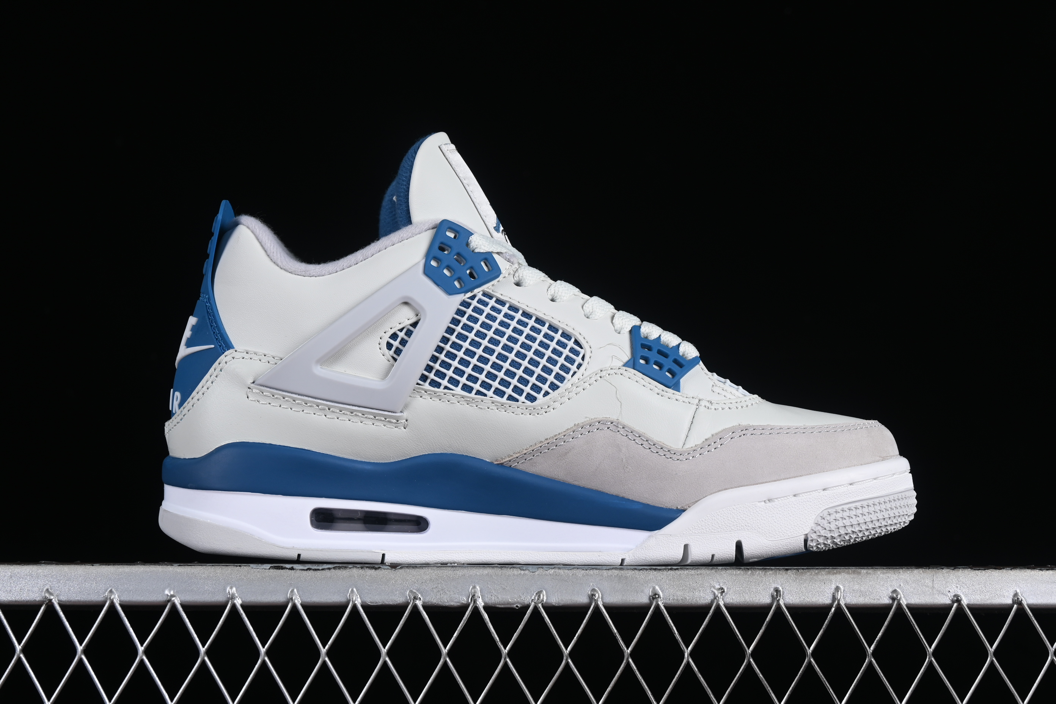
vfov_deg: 18.2
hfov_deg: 27.0
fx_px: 2200
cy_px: 352
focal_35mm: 75
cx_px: 528
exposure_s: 1/80
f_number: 8
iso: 160
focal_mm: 50
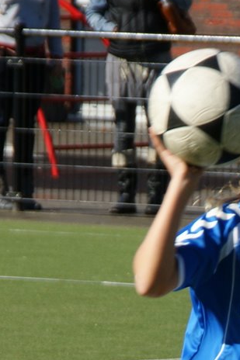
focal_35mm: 466
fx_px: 4663
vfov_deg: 4.4
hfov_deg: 2.9
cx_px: 297
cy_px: 442
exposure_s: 1/320
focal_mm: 120
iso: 100
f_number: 7.1
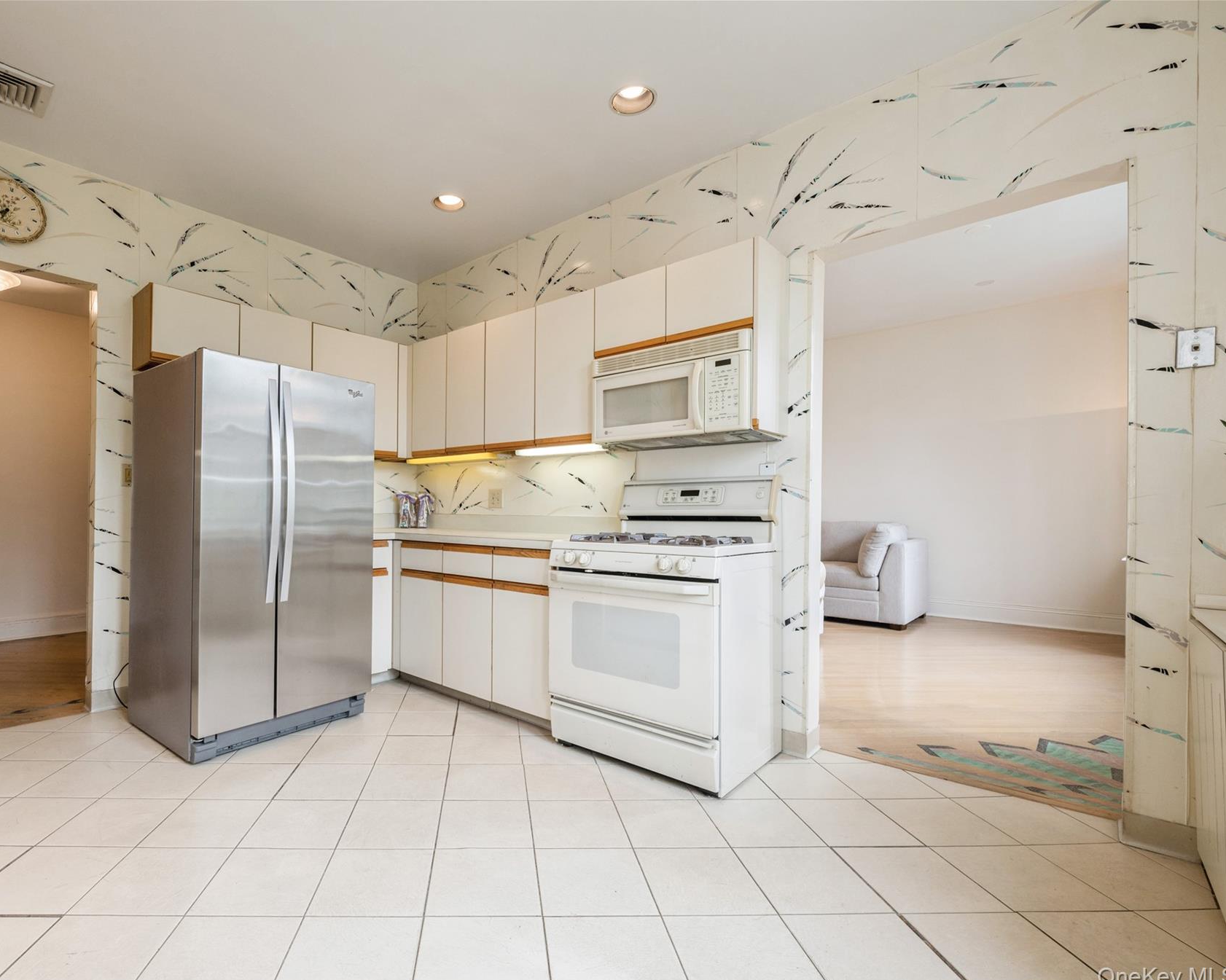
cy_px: 497
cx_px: 499
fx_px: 580
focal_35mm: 16
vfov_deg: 80.4
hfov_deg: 92.1
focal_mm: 14
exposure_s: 1/20
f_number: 11
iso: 400
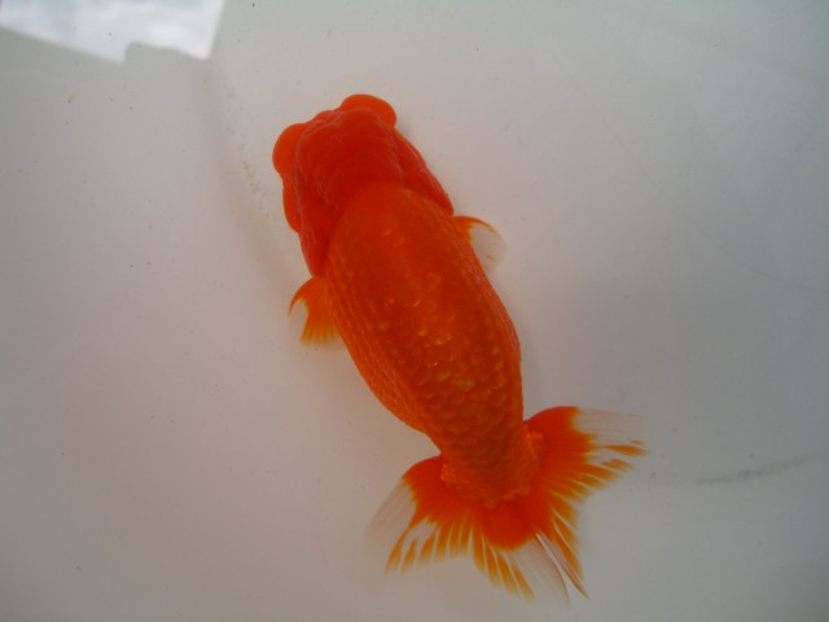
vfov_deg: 37.7
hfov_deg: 49.0
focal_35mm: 38
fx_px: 910
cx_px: 414
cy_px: 311
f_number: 2.8
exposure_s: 1/400
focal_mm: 7.9
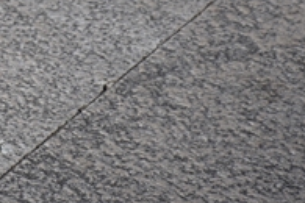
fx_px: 5482
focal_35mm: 647
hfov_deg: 3.2
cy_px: -204
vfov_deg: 2.1
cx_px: -291
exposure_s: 1/800
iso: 200
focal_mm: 105
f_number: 7.1
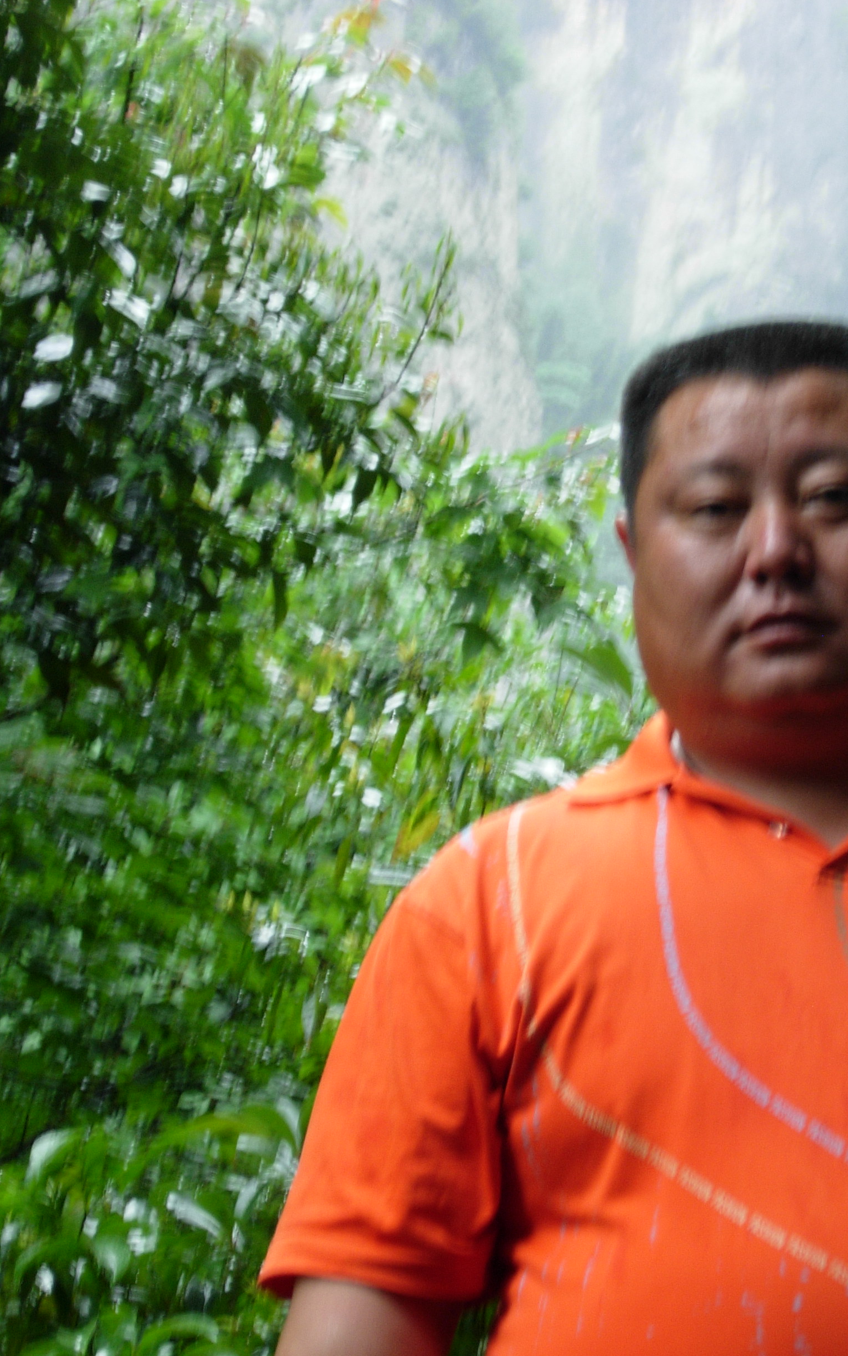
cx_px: 697
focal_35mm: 146
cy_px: 678
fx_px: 5398
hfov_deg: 9.0
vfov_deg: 14.3
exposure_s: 1/8.2
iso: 50
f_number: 4.7
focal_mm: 21.5
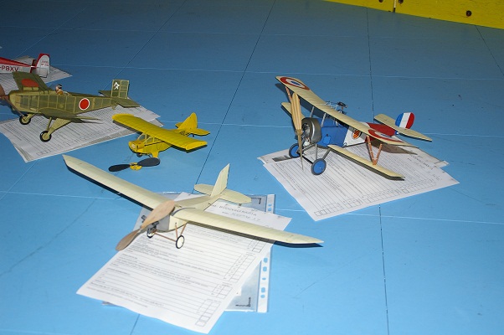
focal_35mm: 42
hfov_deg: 46.4
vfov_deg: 31.8
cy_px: 168
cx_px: 252
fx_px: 587
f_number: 4.5
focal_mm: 28
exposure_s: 1/45
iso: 400
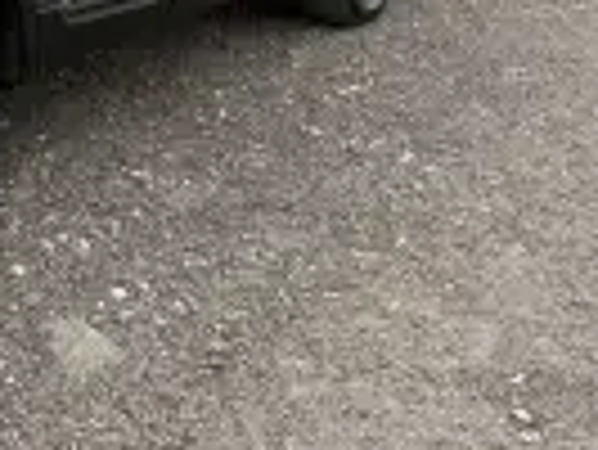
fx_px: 1124
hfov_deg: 25.8
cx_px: -166
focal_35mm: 65
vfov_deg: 21.2
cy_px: -81
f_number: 1.78
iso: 80
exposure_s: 1/387
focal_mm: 6.76
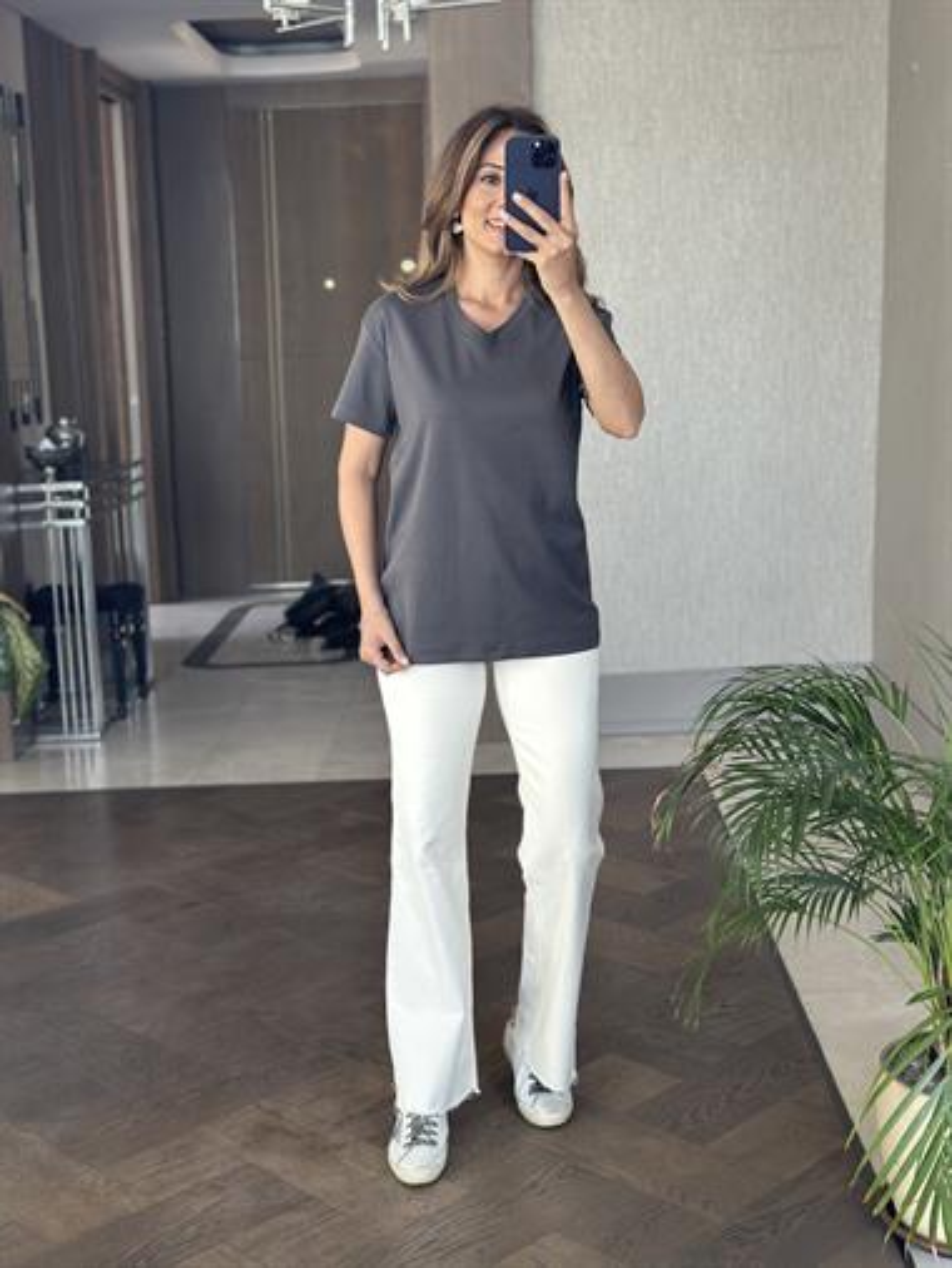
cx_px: 476
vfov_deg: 39.6
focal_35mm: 48
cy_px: 634
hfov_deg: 30.3
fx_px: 1759
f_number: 1.78
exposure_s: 1/93
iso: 125
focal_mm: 6.86
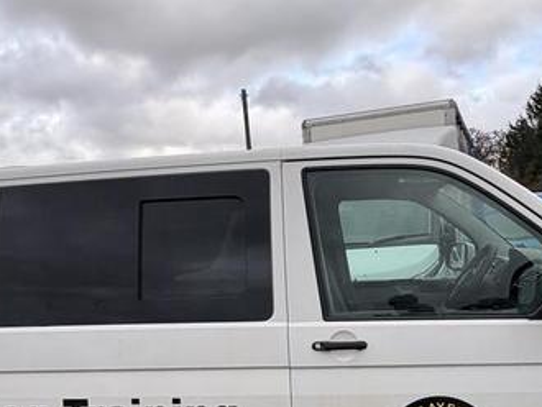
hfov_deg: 48.8
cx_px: 302
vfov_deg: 36.7
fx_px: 595
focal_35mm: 38
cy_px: 313
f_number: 2.2
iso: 40
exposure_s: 1/341
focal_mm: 2.22
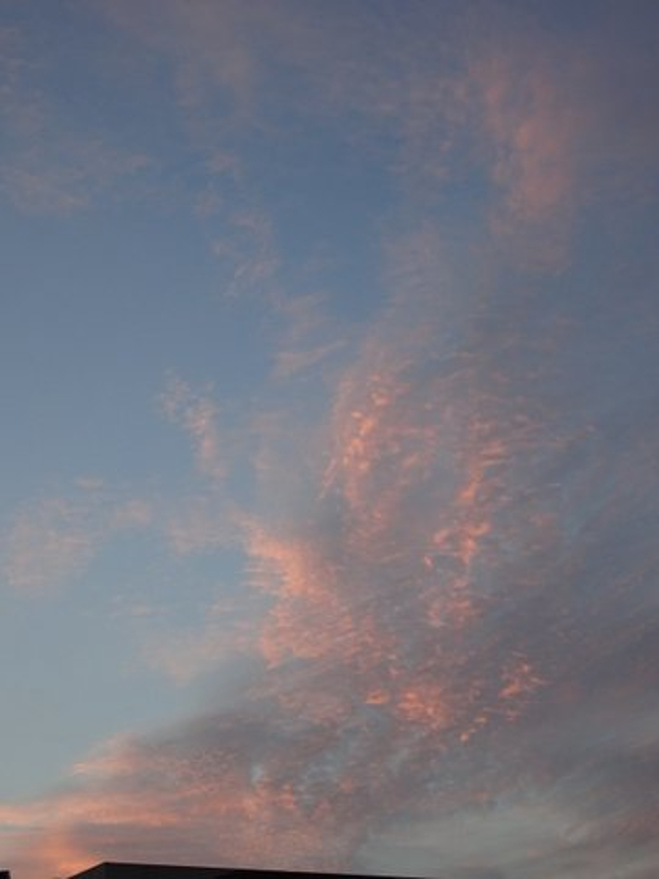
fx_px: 1726
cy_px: 440
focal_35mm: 68
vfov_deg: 28.6
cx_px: 330
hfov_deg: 21.6
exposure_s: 1/80
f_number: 4.5
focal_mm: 11.66
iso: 320
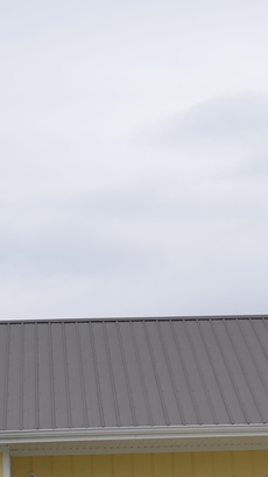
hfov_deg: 8.1
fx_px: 1895
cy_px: 568
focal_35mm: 150
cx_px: 257
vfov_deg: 13.9
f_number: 6.3
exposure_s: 1/250
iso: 100
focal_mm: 24
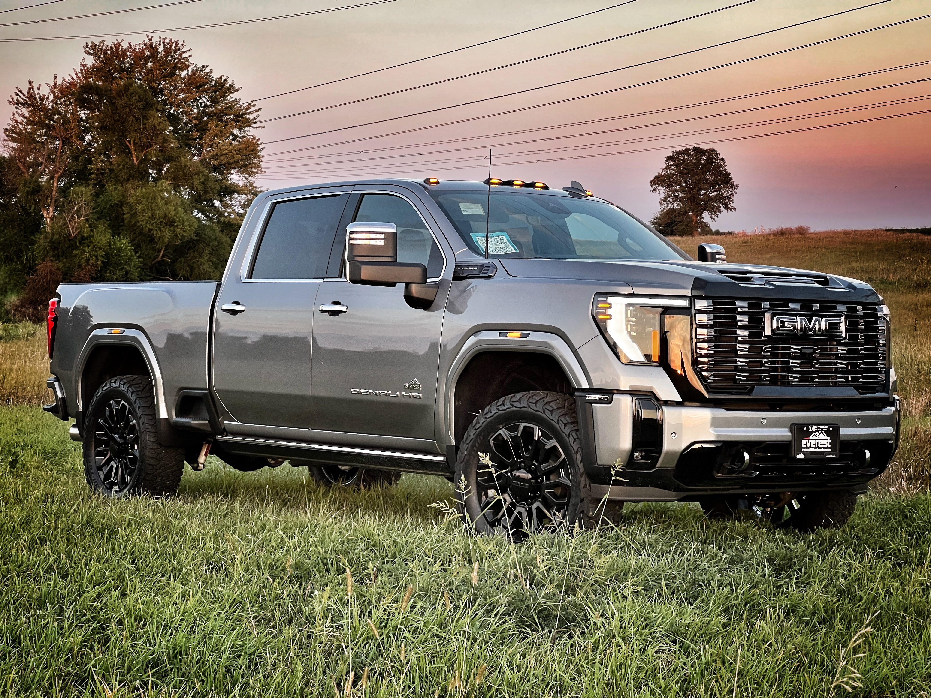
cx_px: 466
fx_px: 2071
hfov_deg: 25.3
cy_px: 349
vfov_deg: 19.1
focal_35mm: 77
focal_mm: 9
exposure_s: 1/99
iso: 100
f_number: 2.8
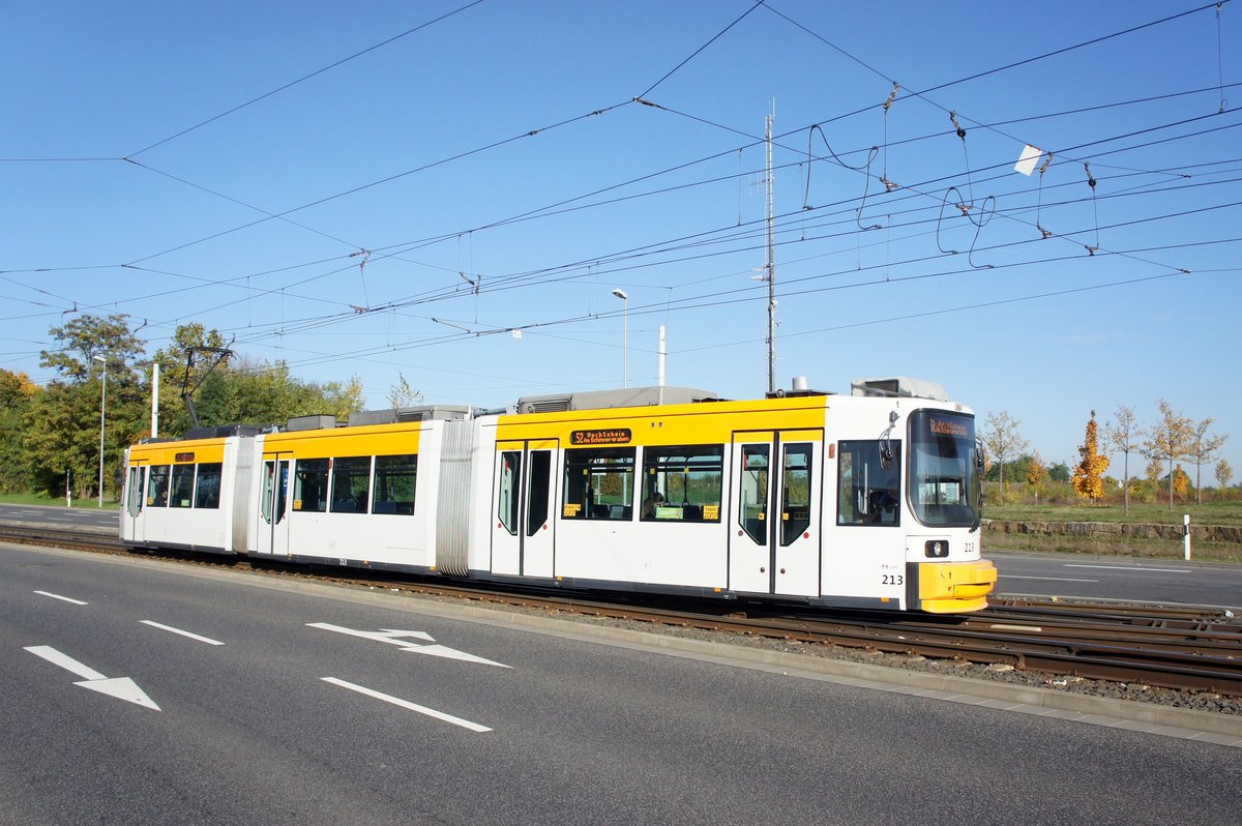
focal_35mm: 30
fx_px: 1034
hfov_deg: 62.0
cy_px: 413
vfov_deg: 43.5
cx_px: 621
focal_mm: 20
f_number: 5
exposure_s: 1/2000
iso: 400
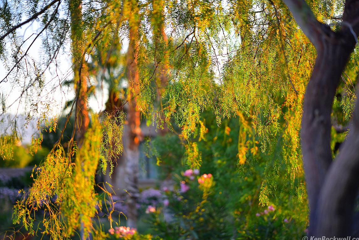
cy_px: 120
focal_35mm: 109
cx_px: 180
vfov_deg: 12.6
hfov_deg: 18.7
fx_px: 1087
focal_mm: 105
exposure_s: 1/500
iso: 64
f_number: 1.4
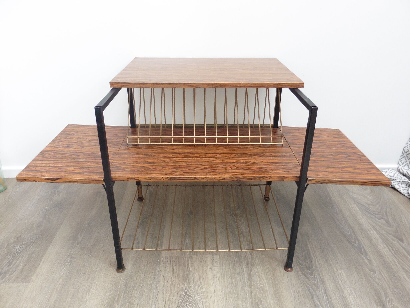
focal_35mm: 27
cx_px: 205
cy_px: 154
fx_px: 320
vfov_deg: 51.4
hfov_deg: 65.3
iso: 250
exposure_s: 1/60
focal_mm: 4.8
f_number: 3.4
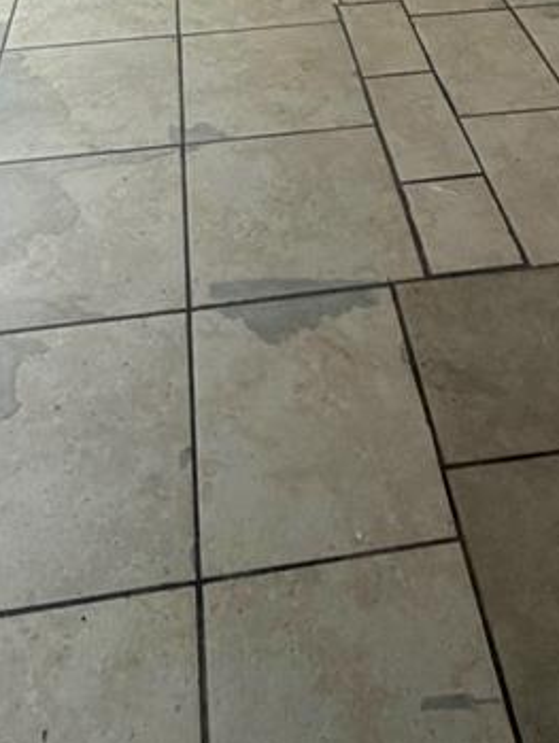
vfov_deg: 27.2
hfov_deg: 30.3
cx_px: 306
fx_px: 1032
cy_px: -382
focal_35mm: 48
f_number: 2.2
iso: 40
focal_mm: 2.22
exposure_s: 1/219
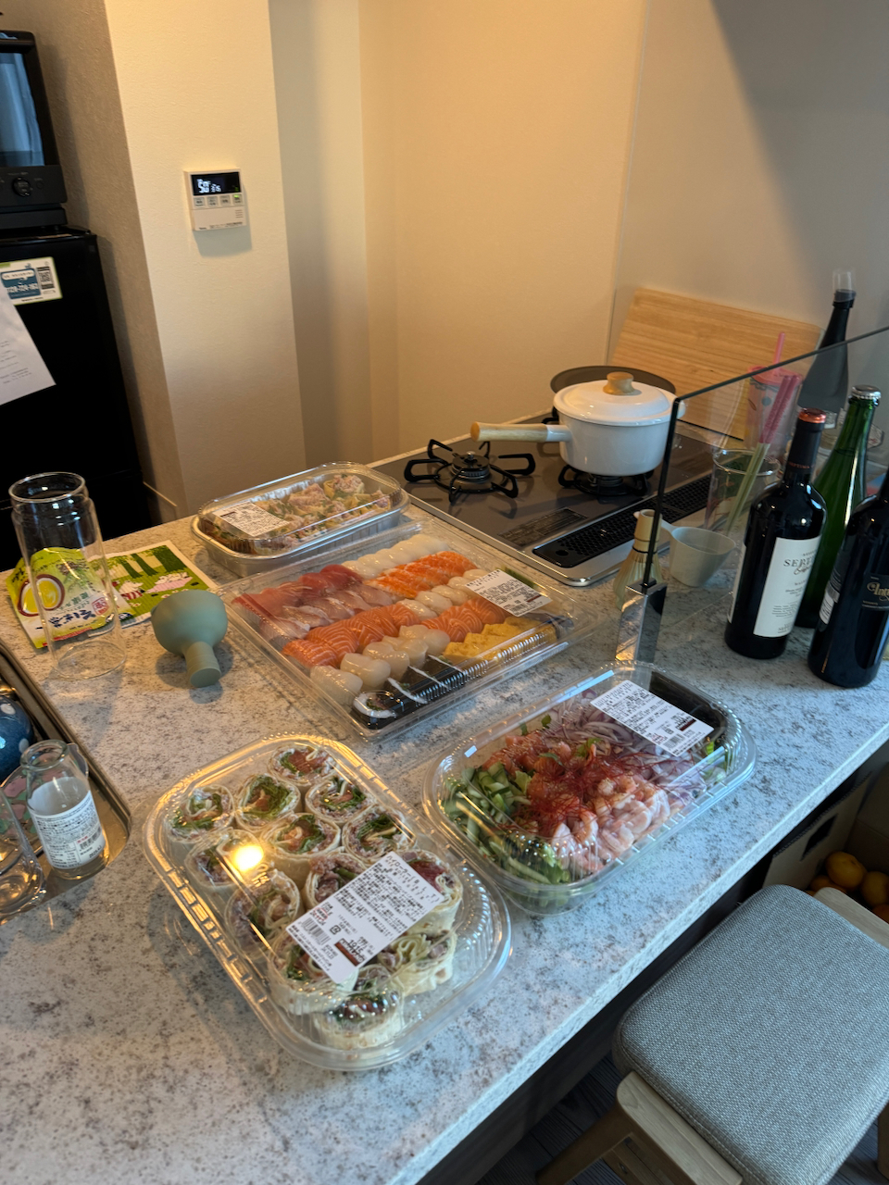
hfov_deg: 56.8
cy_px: 592
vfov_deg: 71.6
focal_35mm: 24
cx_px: 444
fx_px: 822
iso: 200
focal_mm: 6.76
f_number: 1.78
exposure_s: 1/100
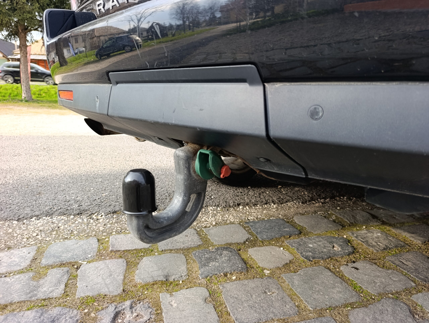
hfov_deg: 73.8
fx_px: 285
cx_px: 214
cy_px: 162
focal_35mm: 23
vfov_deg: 59.0
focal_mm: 6.14
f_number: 1.6
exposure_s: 1/100
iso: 64
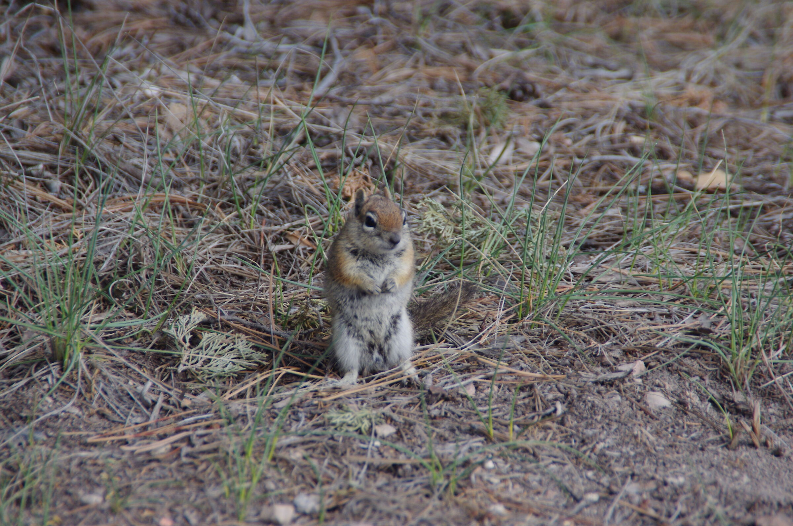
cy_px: 263
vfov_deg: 4.6
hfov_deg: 6.9
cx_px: 396
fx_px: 6600
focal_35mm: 300
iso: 400
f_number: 6.3
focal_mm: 200
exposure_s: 1/160
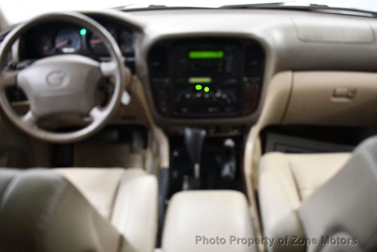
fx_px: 377
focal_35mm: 36
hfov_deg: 53.1
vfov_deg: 36.9
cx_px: 188
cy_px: 126
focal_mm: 18
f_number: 3.5
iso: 3200
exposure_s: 1/80
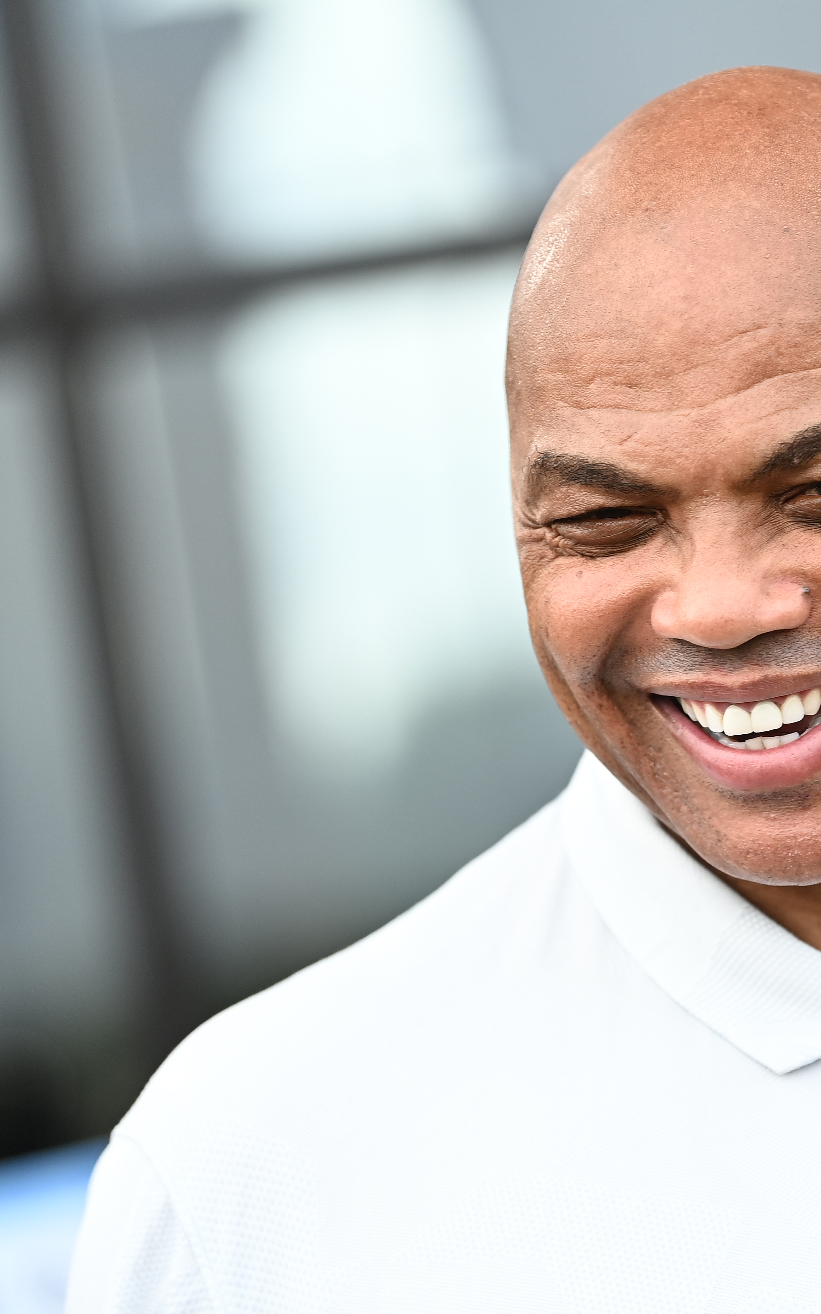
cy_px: 658
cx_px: 834
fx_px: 8234
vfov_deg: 9.1
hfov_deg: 5.7
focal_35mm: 230
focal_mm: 150
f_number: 2.8
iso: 320
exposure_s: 1/800
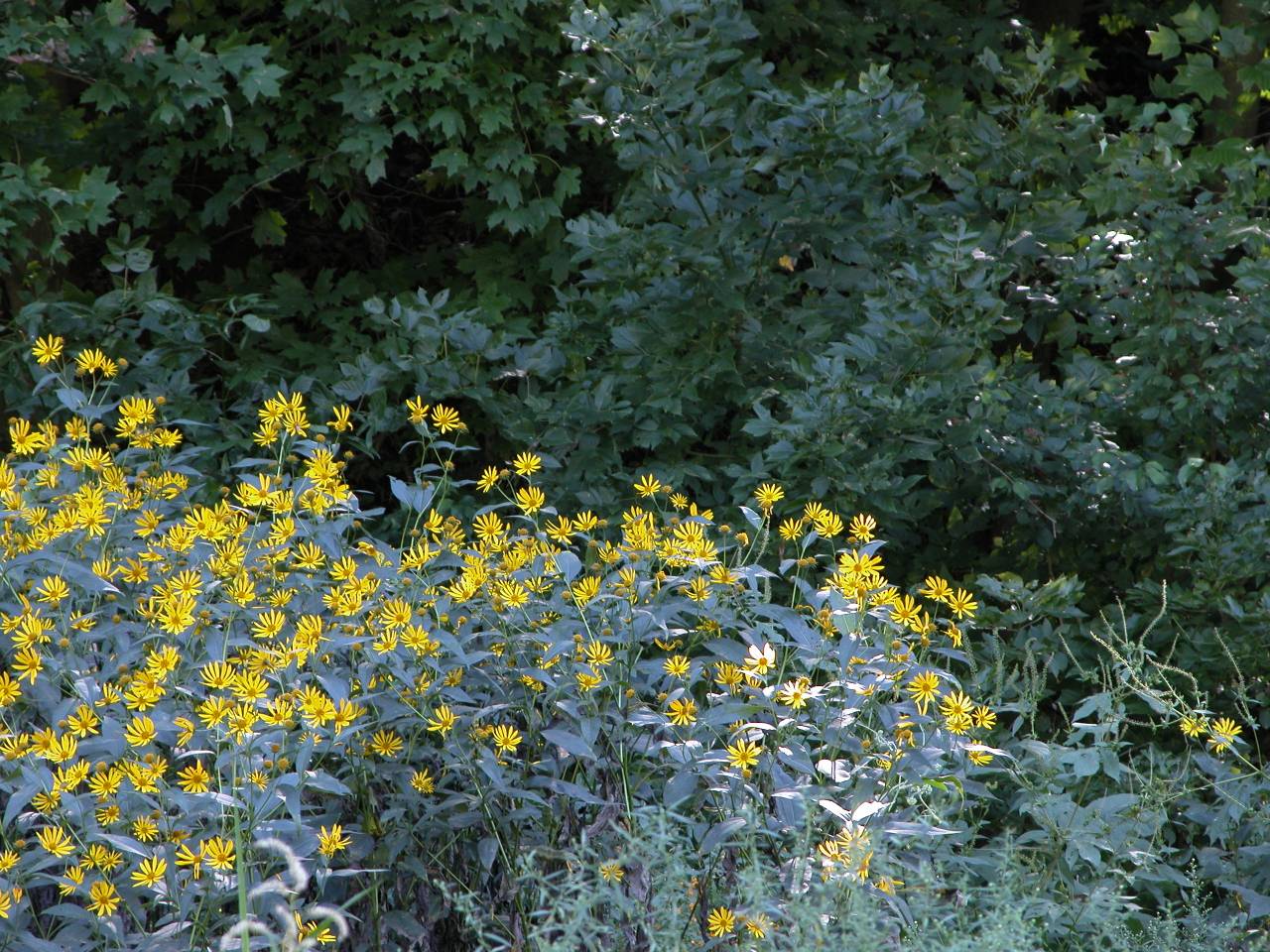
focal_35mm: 280
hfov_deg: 7.1
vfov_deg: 5.3
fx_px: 10273
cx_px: 635
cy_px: 476
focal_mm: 71.2
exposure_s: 1/12.8
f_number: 5.3
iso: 100
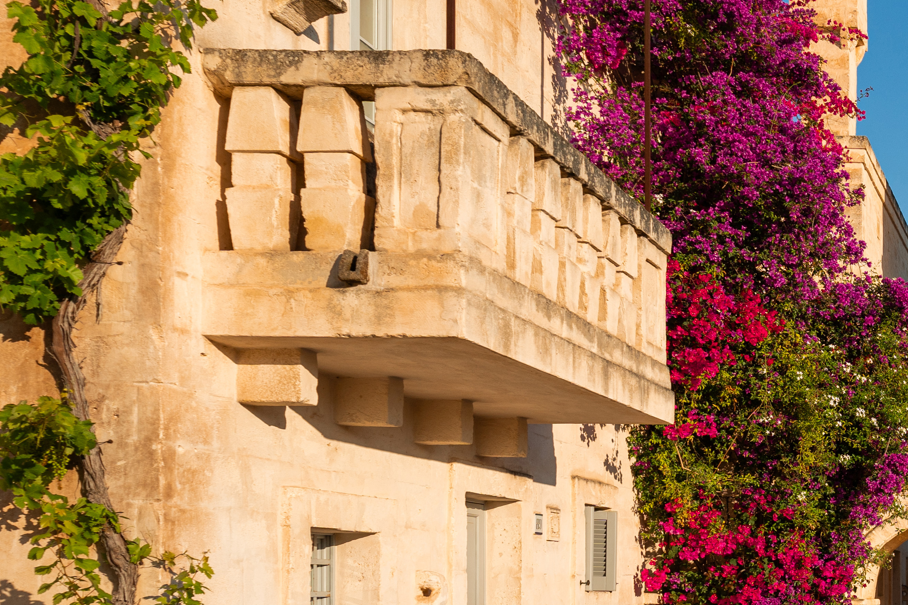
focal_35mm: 53
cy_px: 249
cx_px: 1082
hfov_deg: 31.6
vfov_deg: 25.5
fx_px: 1337
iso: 100
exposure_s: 1/1250
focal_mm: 20
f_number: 4.5
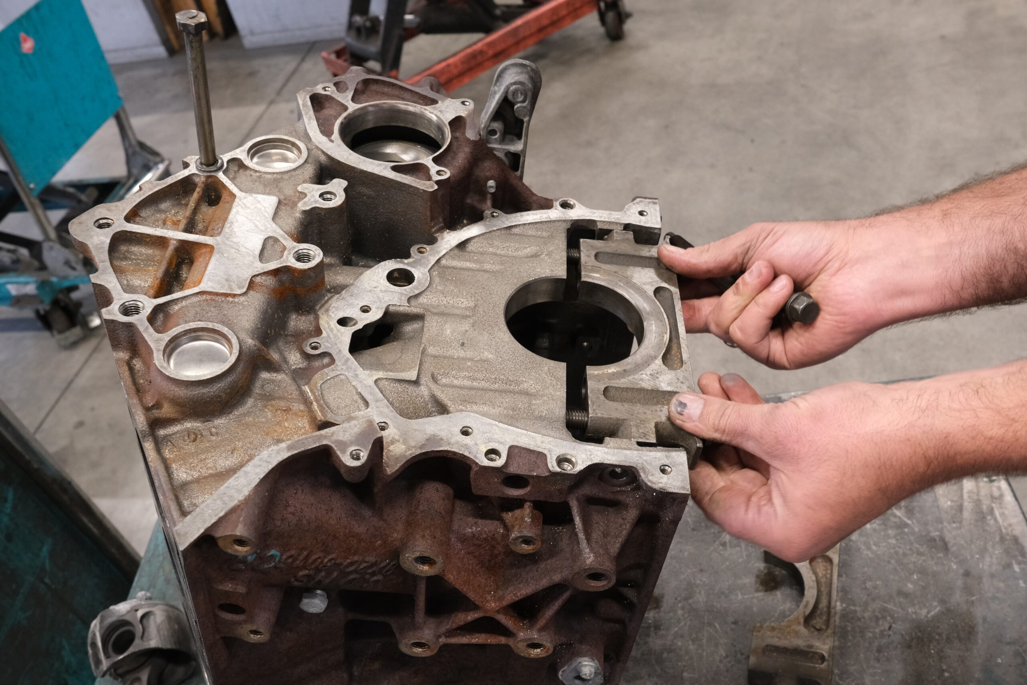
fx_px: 998
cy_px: 342
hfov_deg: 54.4
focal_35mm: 35
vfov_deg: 37.9
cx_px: 514
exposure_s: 1/30
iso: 2000
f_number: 7.1
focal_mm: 23
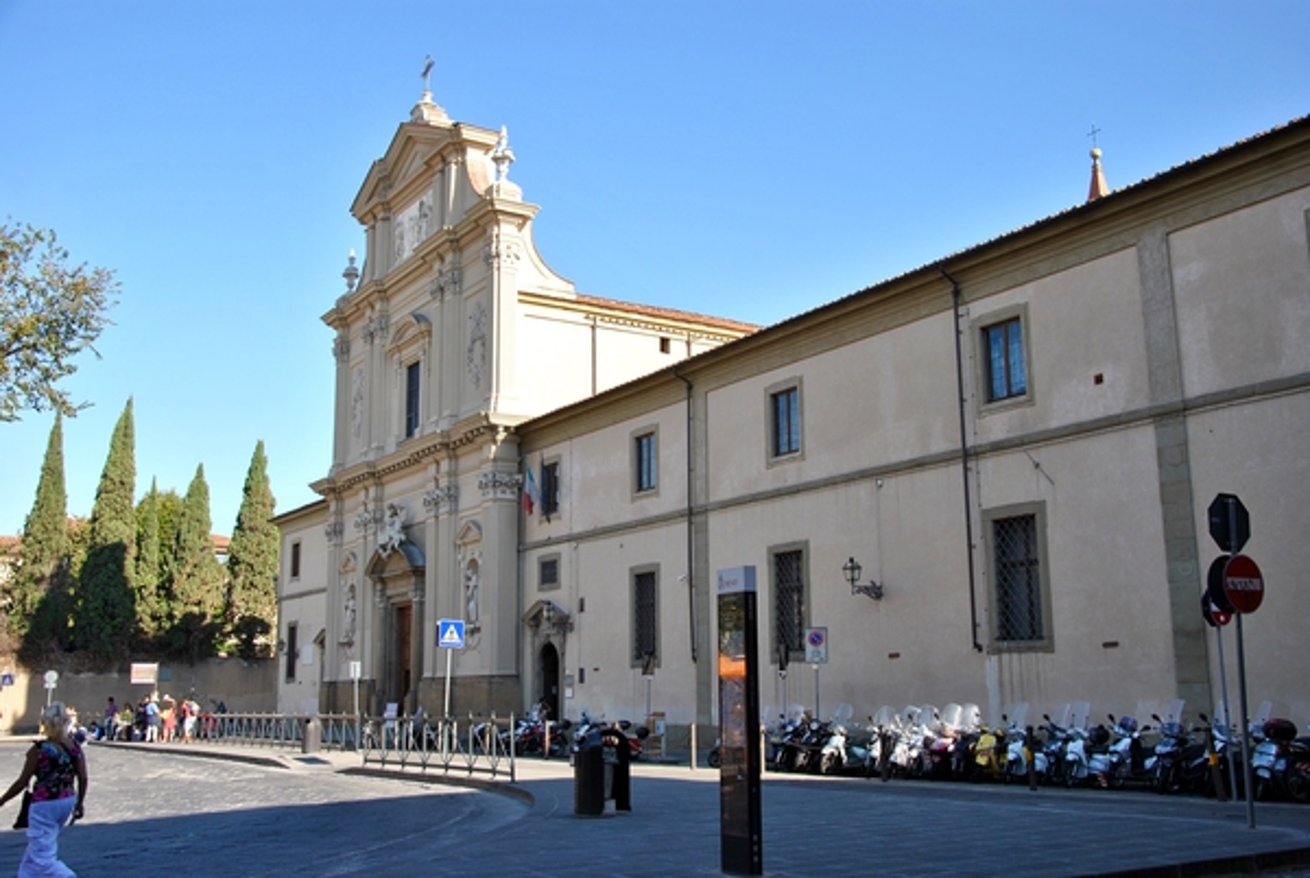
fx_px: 1312
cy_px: 439
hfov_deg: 53.1
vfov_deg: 37.0
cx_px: 655
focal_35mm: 36
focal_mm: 24
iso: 100
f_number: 7.1
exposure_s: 1/200
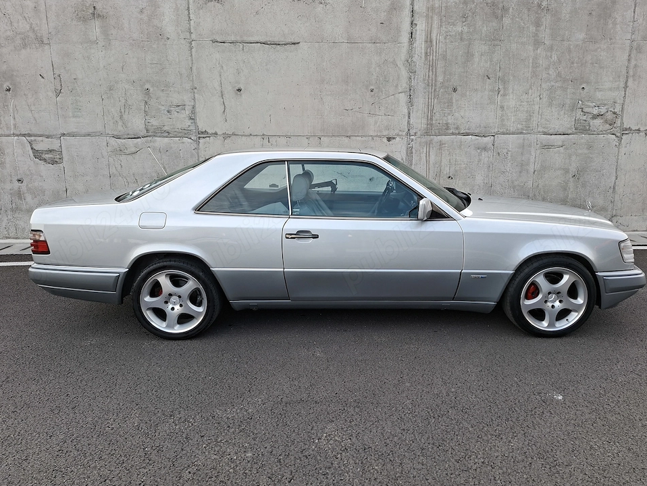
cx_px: 334
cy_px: 245
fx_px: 449
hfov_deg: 71.6
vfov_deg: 56.8
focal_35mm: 24
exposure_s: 1/112
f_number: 1.8
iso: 50
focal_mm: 5.54
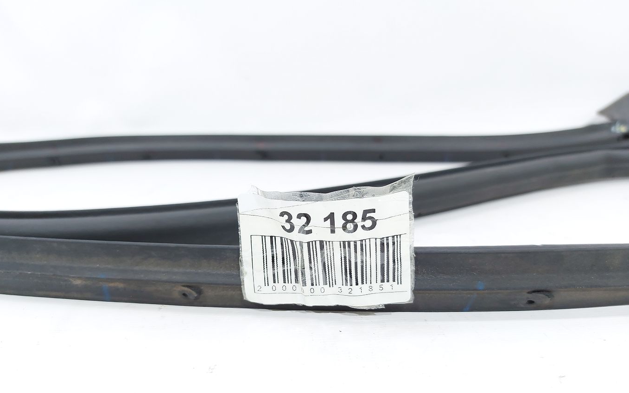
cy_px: 232
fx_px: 446
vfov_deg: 47.4
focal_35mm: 26
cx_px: 311
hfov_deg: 70.4
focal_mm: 5.23
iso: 100
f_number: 1.8
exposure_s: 1/50
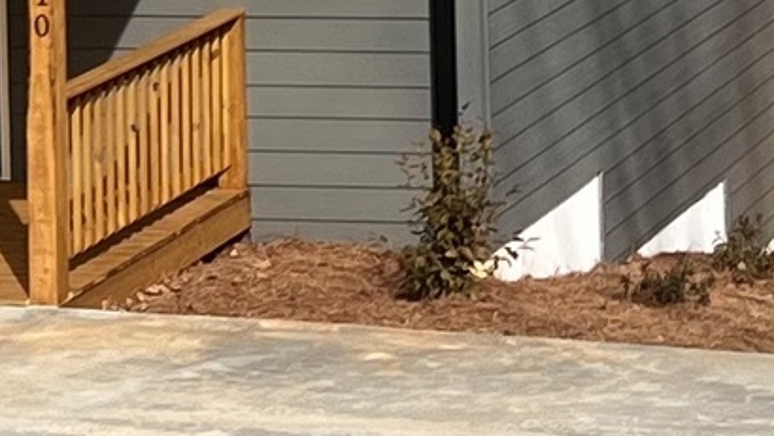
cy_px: -519
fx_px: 4353
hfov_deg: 10.1
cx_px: 808
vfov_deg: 5.6
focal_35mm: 212
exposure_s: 1/3704
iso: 50
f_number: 1.5
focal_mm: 5.7
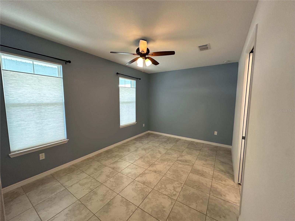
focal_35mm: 14
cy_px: 110
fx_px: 119
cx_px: 148
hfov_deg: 102.1
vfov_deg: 85.7
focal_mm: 2.22
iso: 250
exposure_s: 1/120
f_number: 2.2
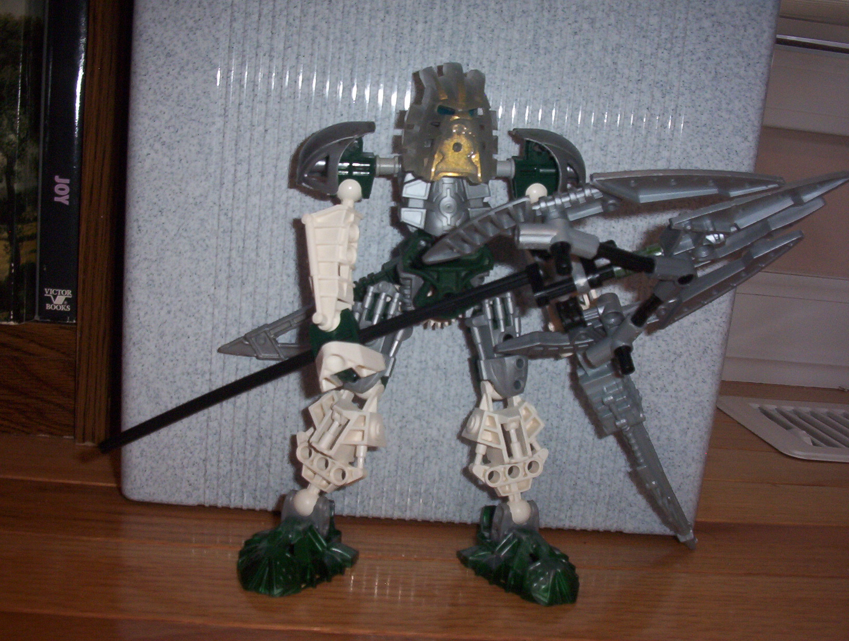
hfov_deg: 47.8
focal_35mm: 39
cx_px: 424
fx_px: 959
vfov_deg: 37.0
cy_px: 320
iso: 140
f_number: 4.5
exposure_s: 1/30
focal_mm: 6
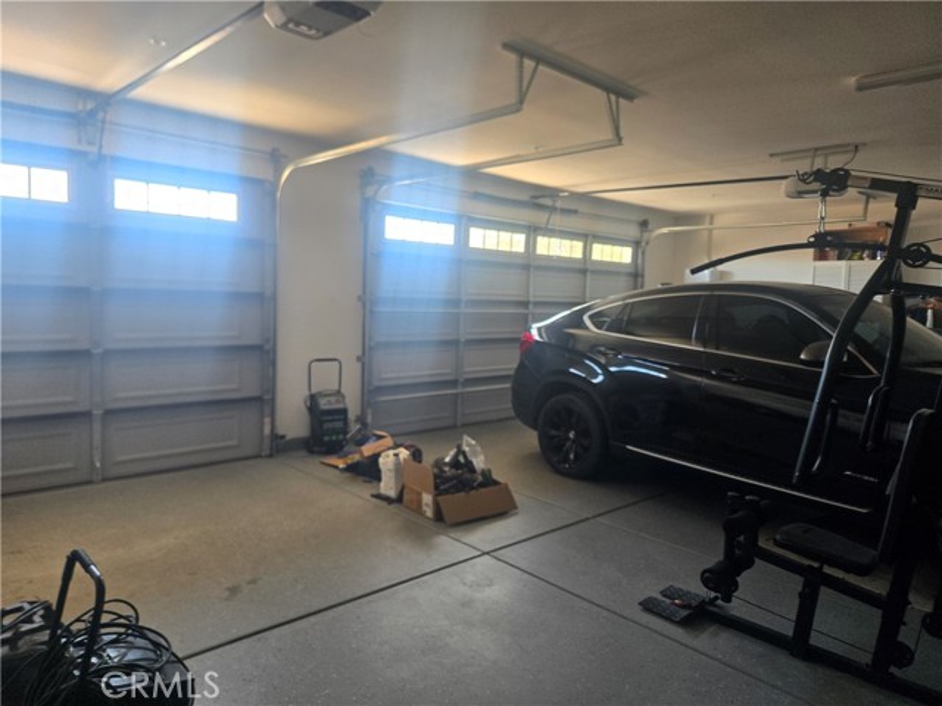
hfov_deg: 73.9
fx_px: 626
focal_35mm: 23
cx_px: 471
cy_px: 353
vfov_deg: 58.9
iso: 200
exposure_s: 1/120
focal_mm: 5.4
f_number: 1.8
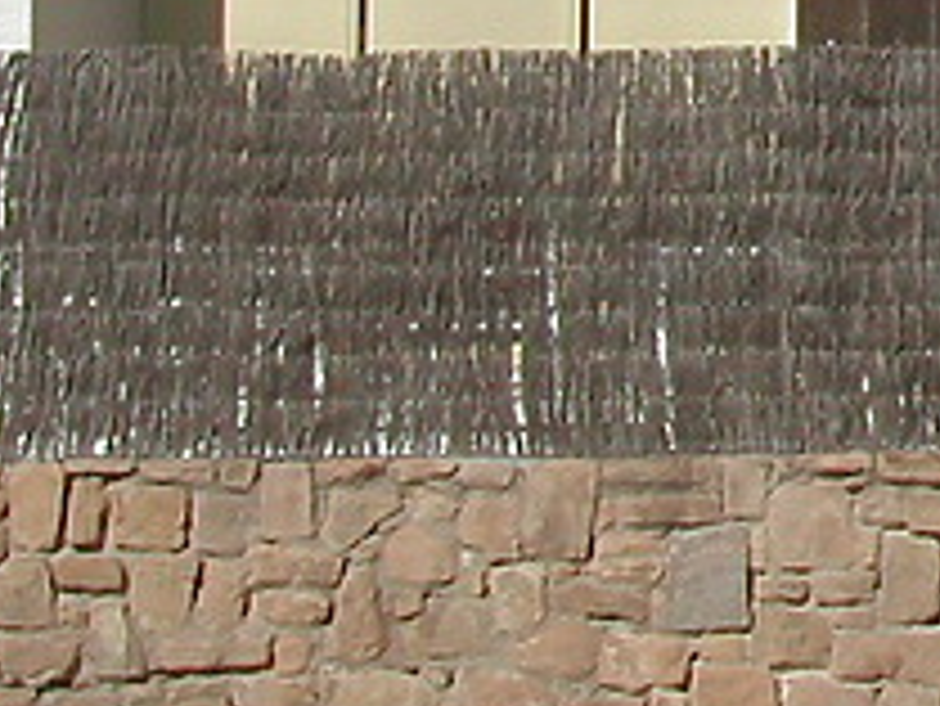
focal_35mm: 181
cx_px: 1669
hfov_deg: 10.3
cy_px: -268
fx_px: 4918
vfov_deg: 8.1
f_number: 8
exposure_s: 1/371
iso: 100
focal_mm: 9
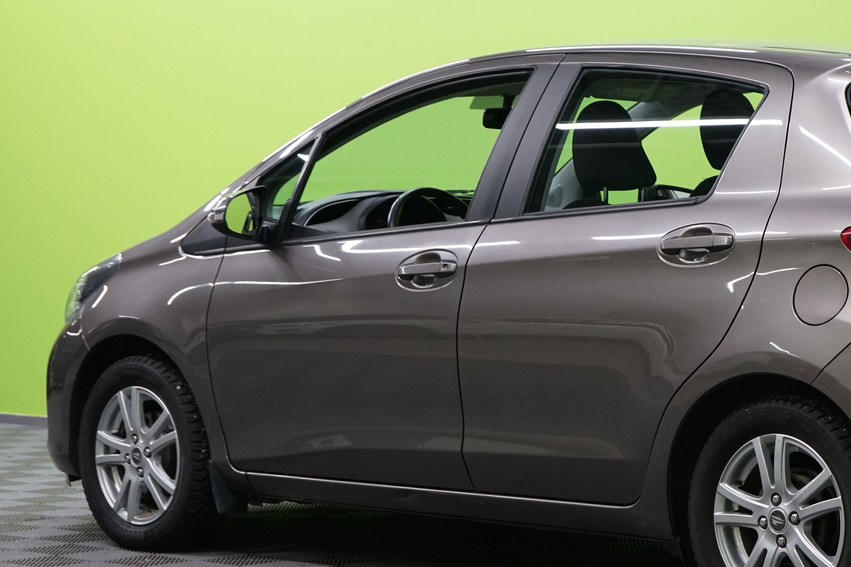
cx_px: 674
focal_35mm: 118
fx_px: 2789
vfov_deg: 11.6
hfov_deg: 17.2
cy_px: 319
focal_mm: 70
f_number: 6.3
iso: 1000
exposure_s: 1/50
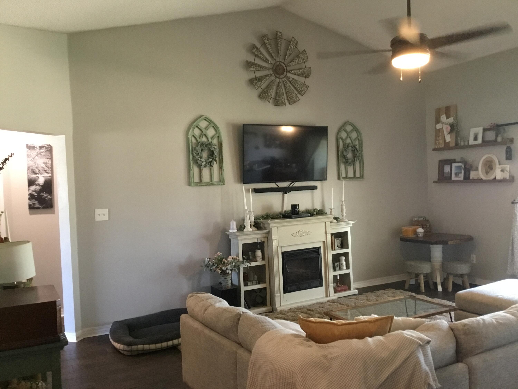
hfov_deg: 58.4
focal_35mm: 31
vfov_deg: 45.4
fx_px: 464
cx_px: 259
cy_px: 194
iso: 250
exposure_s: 1/24
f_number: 2.4
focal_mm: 3.3
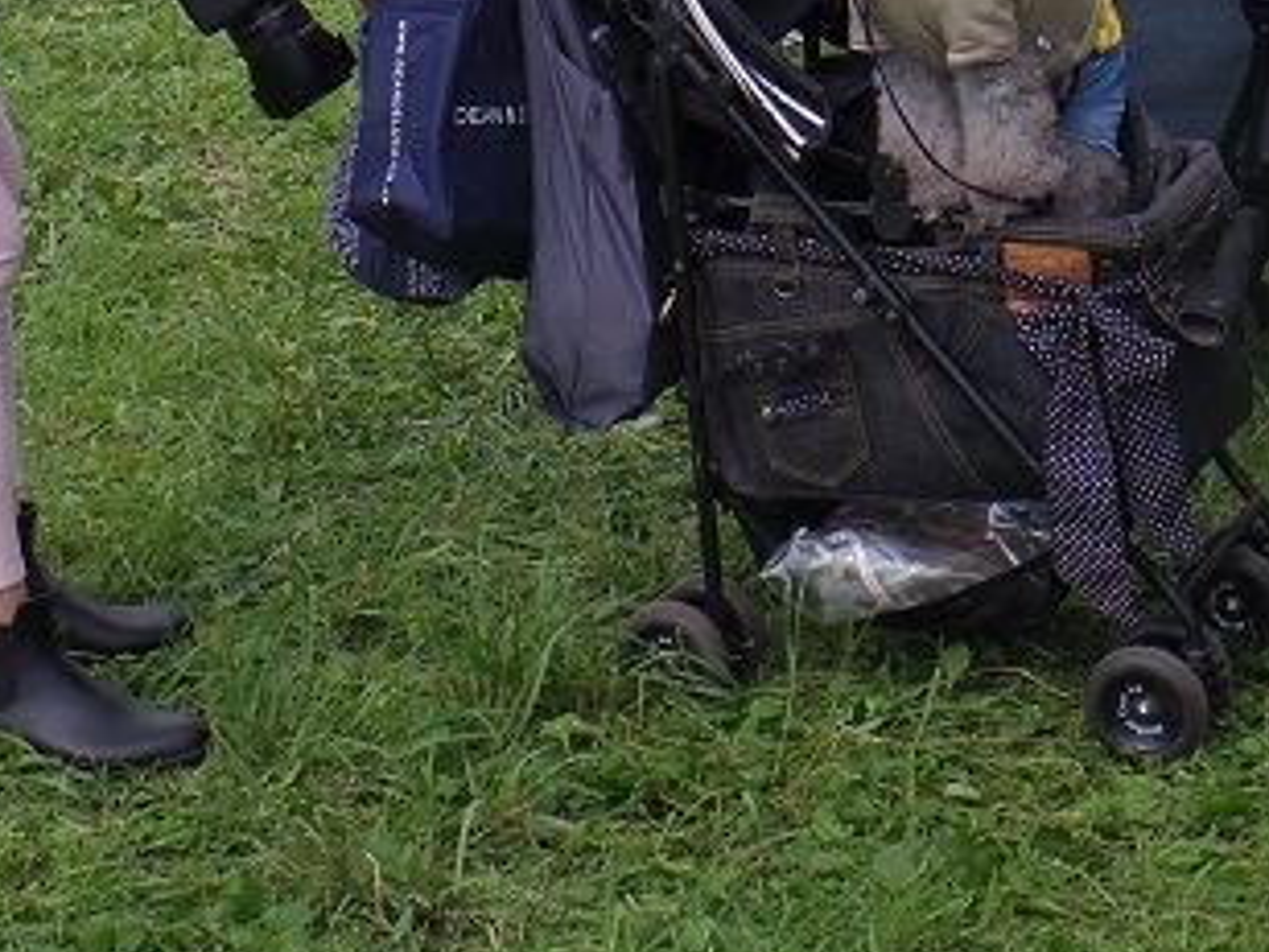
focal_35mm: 104
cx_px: 820
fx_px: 3813
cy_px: -62
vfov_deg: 14.0
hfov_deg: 18.9
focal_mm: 8.7
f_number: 4
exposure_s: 1/500
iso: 160
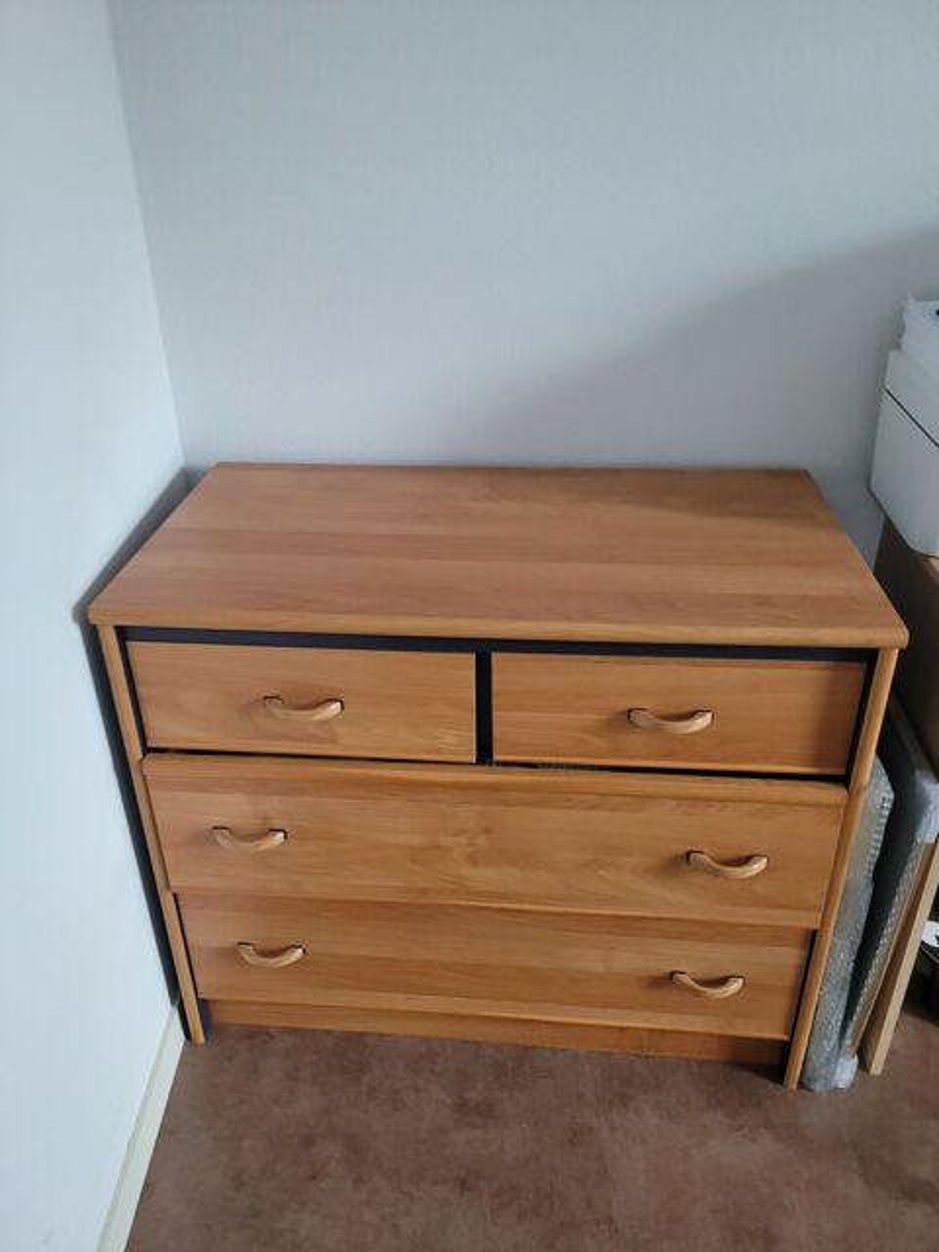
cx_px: 470
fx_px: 940
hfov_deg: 53.1
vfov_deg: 67.3
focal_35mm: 26
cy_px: 626
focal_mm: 5.4
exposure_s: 1/50
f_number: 1.8
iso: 640
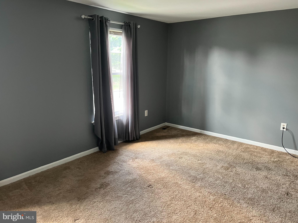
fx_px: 224
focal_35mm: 26
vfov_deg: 53.1
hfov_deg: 67.3
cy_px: 112
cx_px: 149
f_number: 1.5
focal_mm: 5.7
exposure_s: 1/60
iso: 200
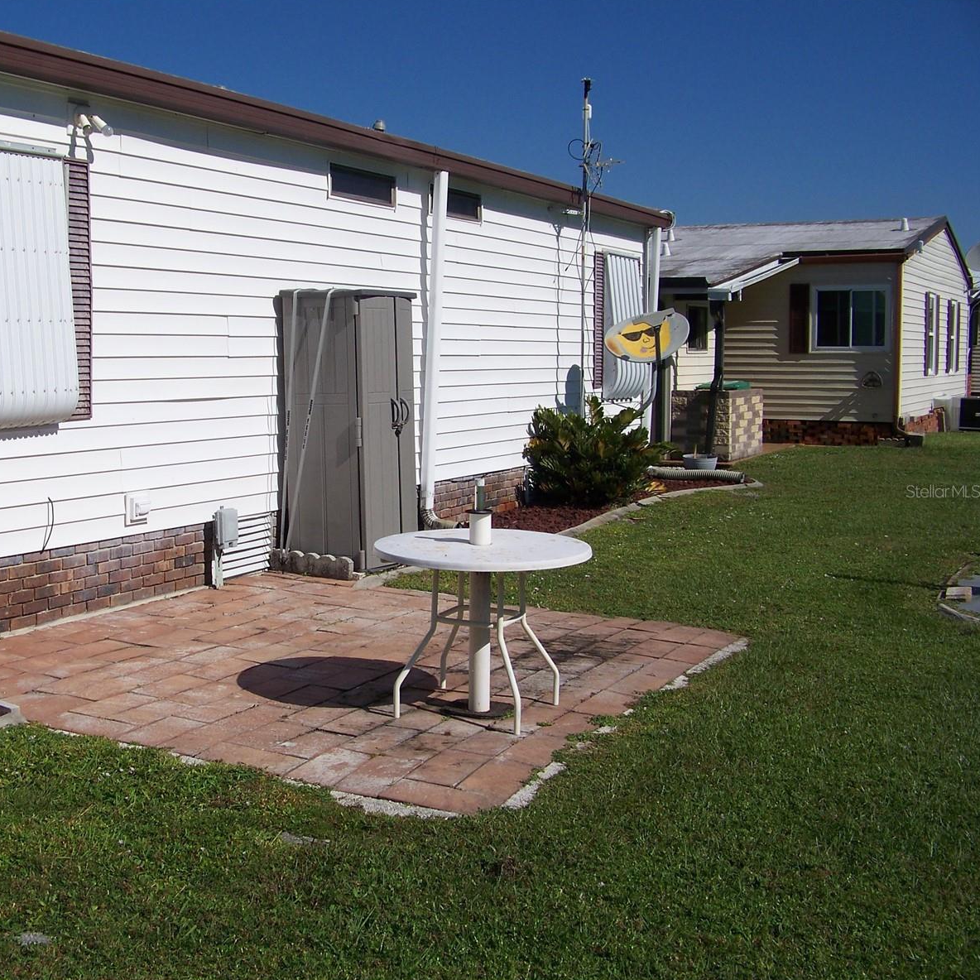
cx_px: 322
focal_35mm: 43
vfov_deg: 39.2
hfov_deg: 38.7
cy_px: 491
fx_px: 1377
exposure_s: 1/1250
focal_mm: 5.85
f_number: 4
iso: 64
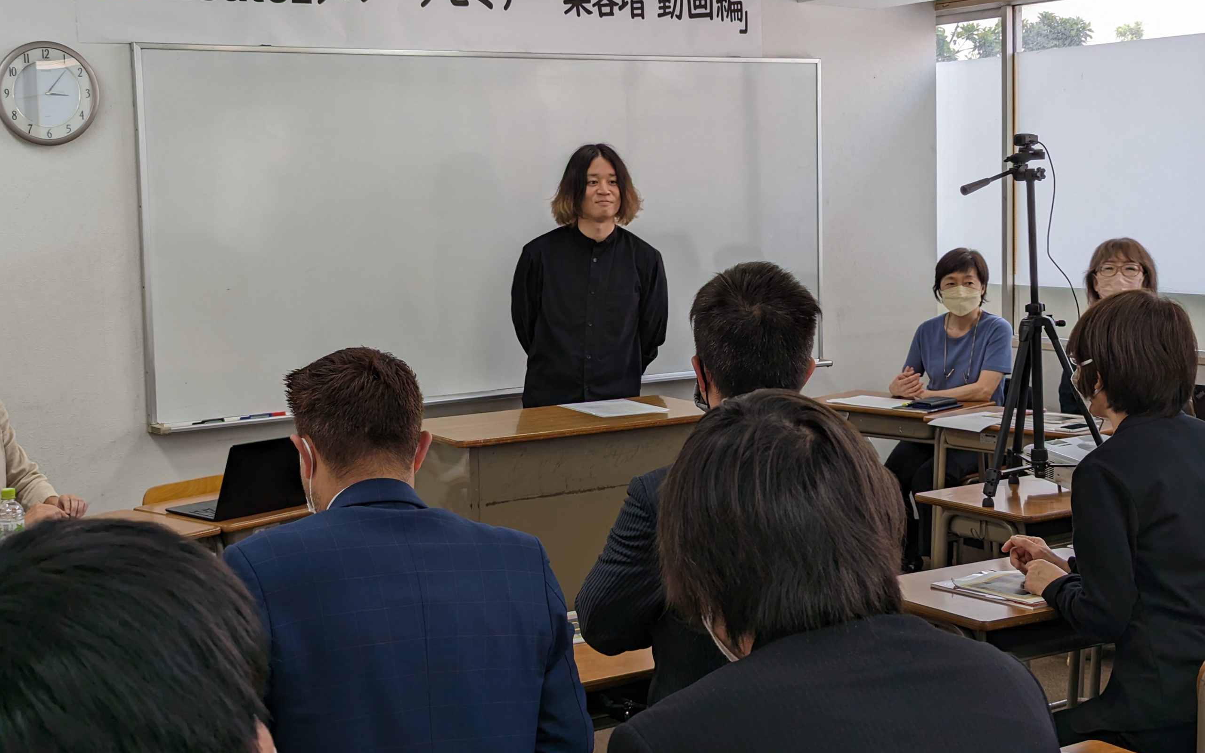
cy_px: 314
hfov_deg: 39.6
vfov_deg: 25.3
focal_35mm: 51
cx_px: 602
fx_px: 1675
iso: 36
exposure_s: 1/175
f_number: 1.85
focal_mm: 6.81
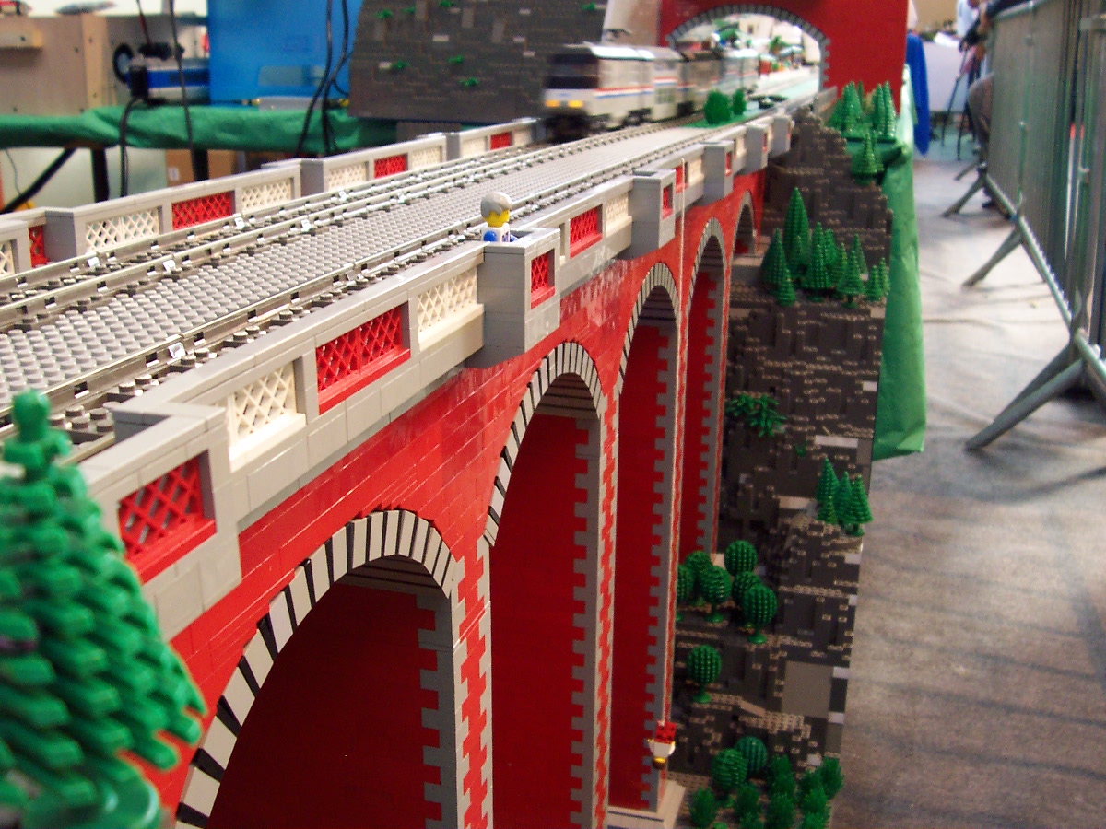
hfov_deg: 50.1
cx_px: 553
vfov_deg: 38.7
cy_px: 414
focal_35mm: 37
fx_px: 1182
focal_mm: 5.6
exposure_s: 1/30
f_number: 2.8
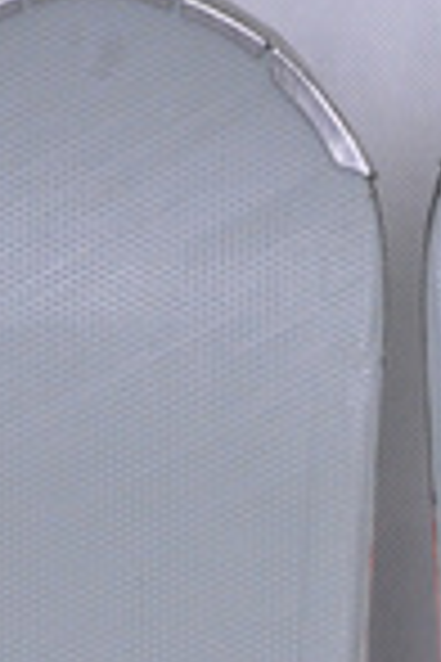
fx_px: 8829
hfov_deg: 2.9
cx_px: 394
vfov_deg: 4.3
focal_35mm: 481
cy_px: 959
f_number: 8
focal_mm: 105
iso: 3200
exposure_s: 1/125
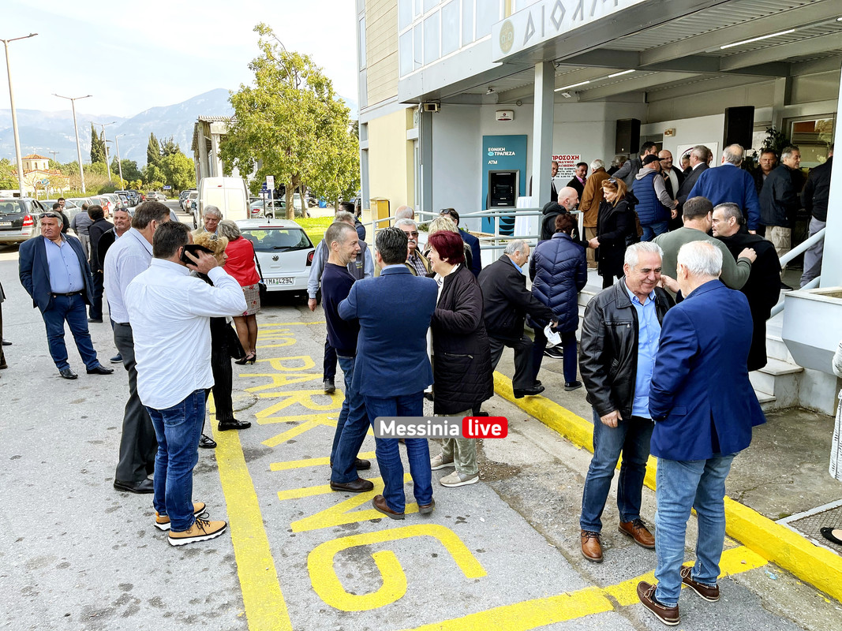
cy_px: 316
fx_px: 608
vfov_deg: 54.9
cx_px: 421
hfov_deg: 69.4
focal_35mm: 25
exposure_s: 1/561
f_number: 1.6
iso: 32
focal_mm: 5.1
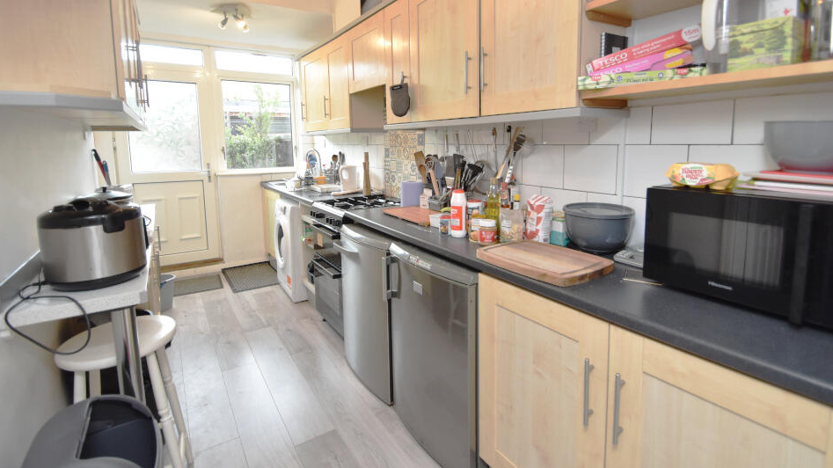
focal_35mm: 17
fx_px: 375
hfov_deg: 95.9
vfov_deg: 63.1
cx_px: 425
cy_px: 181
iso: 800
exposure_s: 1/125
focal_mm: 10
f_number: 3.5
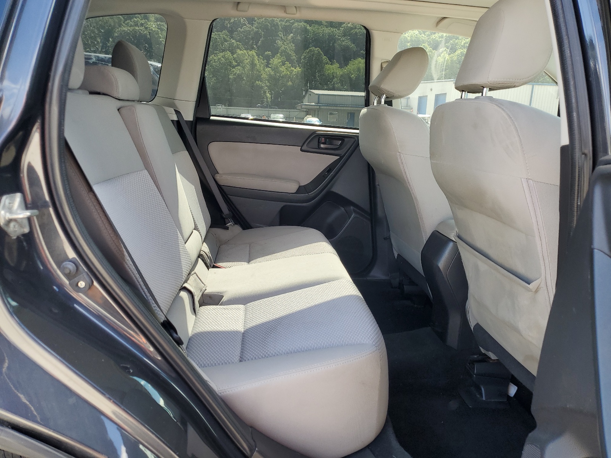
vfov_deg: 53.1
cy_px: 229
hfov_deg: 67.3
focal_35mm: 26
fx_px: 459
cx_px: 306
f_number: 1.5
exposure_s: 1/175
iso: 50
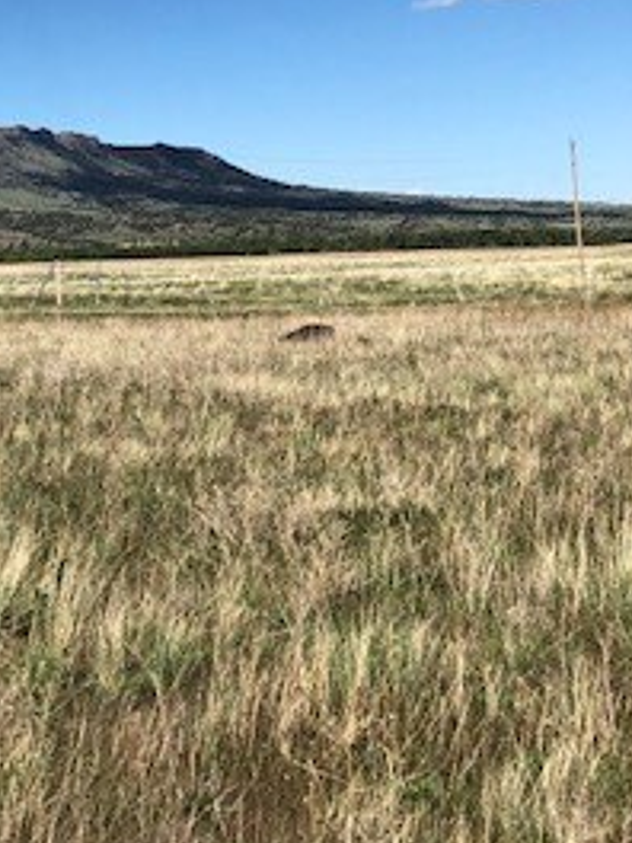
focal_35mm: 68
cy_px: 140
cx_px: -124
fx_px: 1655
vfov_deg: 27.8
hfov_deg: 20.3
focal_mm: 3.99
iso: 20
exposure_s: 1/3003
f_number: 1.8
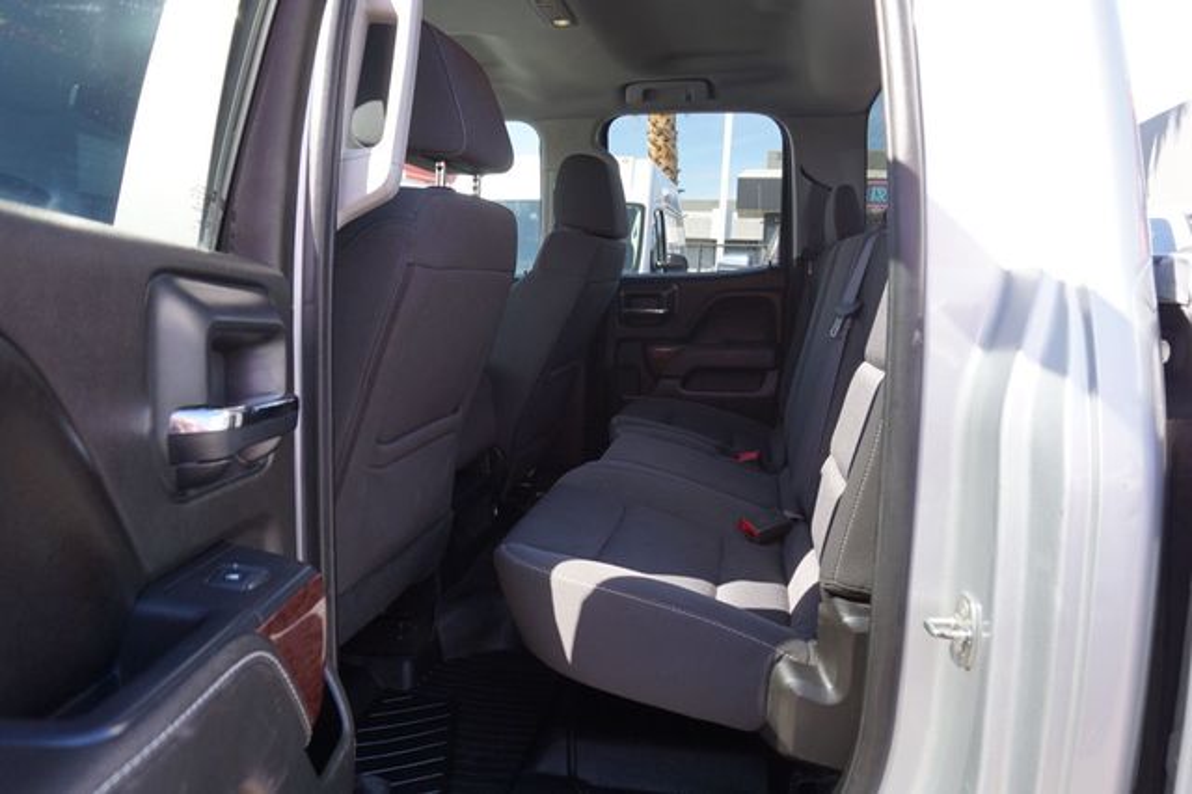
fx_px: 794
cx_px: 596
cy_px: 397
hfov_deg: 73.8
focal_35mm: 24
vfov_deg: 53.1
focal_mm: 16
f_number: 5
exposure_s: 1/80
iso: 100
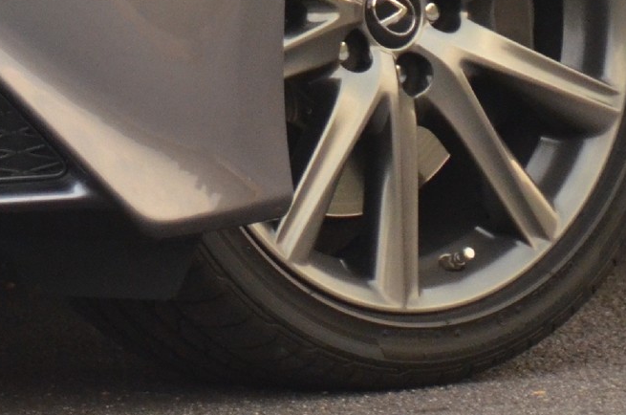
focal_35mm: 859
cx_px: -470
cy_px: -294
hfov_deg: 2.4
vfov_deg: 1.6
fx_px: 14908
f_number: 5.6
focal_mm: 150
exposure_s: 1/250
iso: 1600
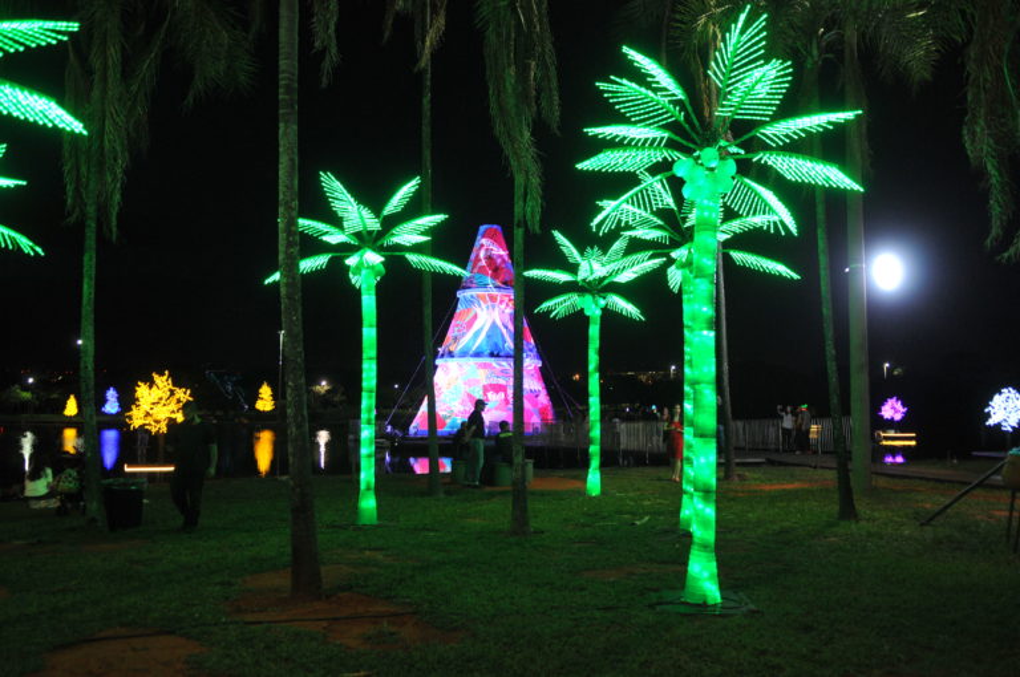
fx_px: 849
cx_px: 510
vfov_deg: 43.5
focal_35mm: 30
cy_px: 338
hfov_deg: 62.0
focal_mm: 20
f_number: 2.8
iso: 1000
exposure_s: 1/30
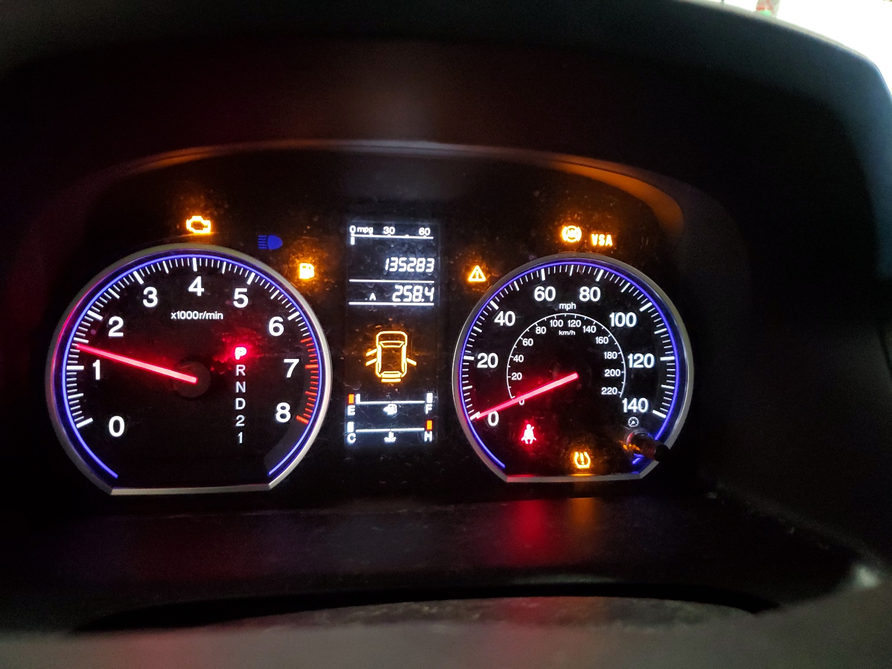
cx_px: 446
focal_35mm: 26
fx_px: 670
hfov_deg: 67.3
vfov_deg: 53.1
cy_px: 334
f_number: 1.5
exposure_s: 1/15
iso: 388
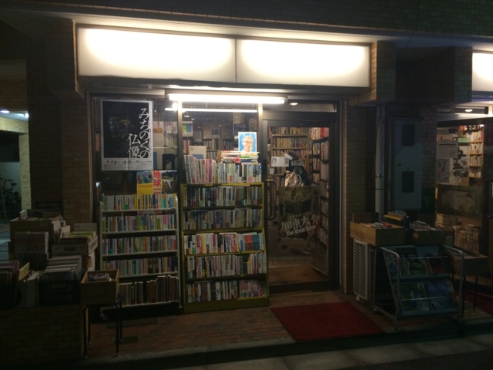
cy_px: 185
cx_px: 246
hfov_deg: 60.0
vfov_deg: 46.8
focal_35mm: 30
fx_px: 427
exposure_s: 1/30
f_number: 2.2
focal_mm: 4.12
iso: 160
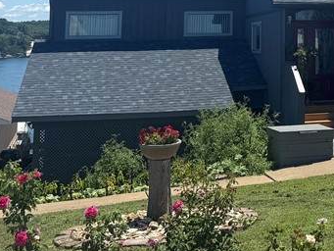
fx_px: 695
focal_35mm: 72
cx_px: 356
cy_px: -59
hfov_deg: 25.3
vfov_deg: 19.2
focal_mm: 6.76
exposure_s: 1/4167
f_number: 1.78
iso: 80
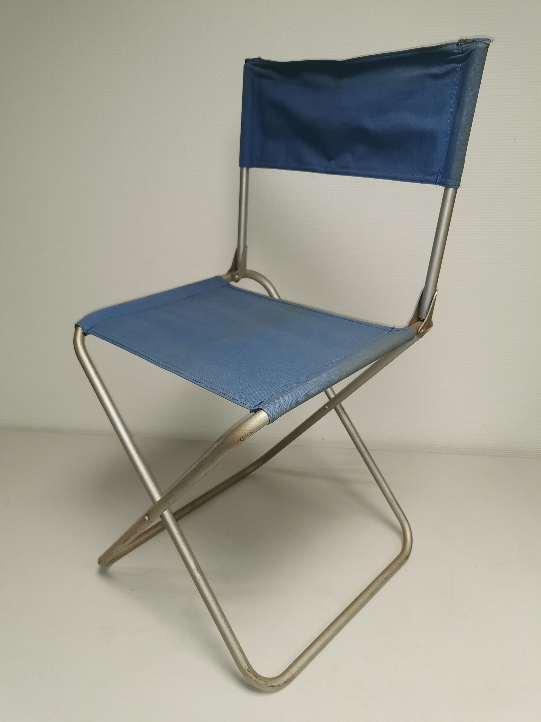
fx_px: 563
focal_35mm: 27
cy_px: 361
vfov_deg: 65.3
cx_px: 270
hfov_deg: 51.4
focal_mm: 5.58
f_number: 1.8
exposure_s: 1/100
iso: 160
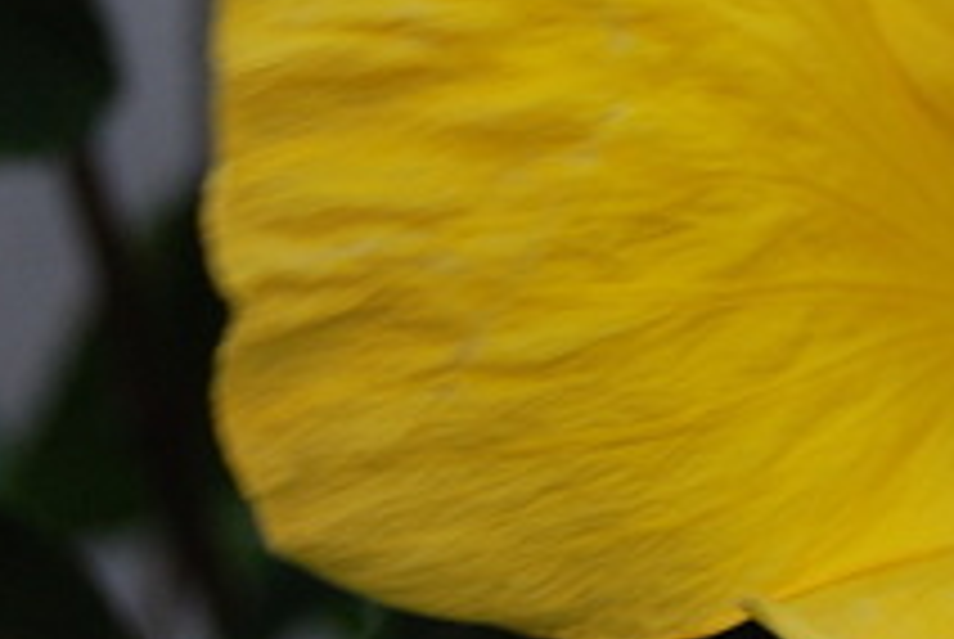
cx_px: 1084
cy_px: 63
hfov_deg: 11.9
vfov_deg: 8.1
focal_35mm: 170
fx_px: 4511
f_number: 7.1
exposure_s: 1/200
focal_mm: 40
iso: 400
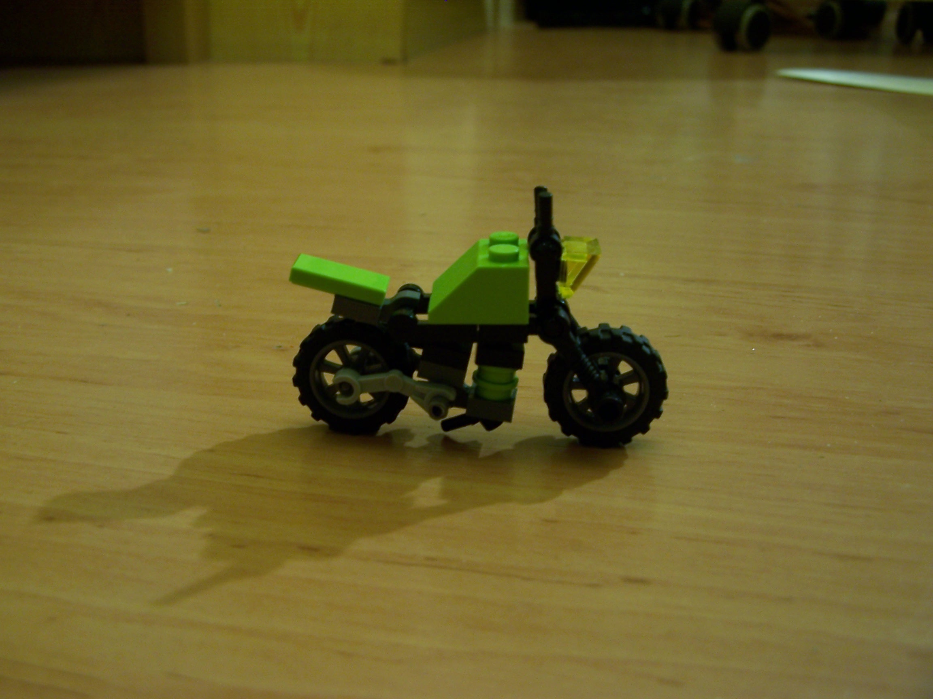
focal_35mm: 38
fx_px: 1024
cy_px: 350
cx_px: 466
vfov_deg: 37.7
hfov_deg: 49.0
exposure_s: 1/2
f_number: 2.8
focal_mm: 6.3
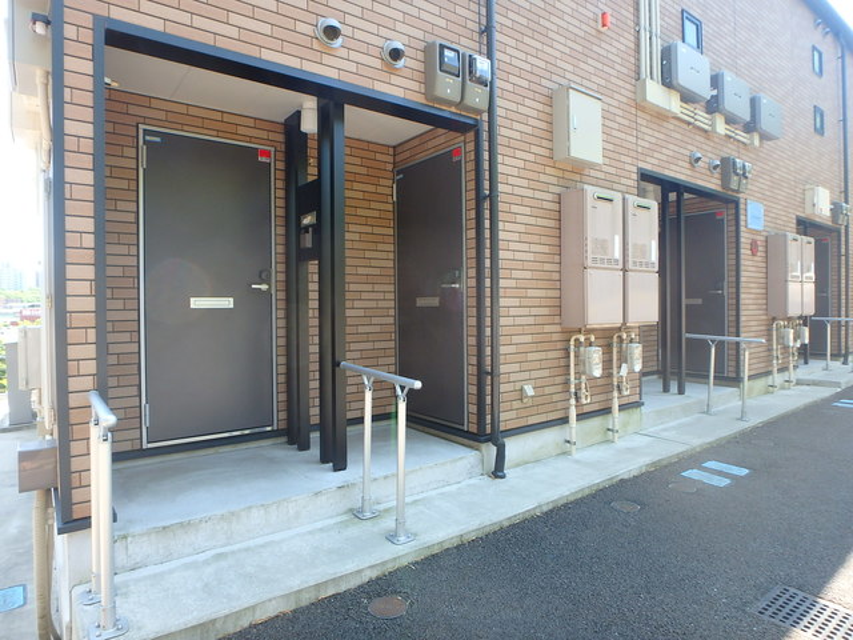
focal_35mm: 21
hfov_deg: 79.0
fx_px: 517
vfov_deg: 63.4
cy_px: 320
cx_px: 426
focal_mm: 3.7
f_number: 3.5
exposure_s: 1/100
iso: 125
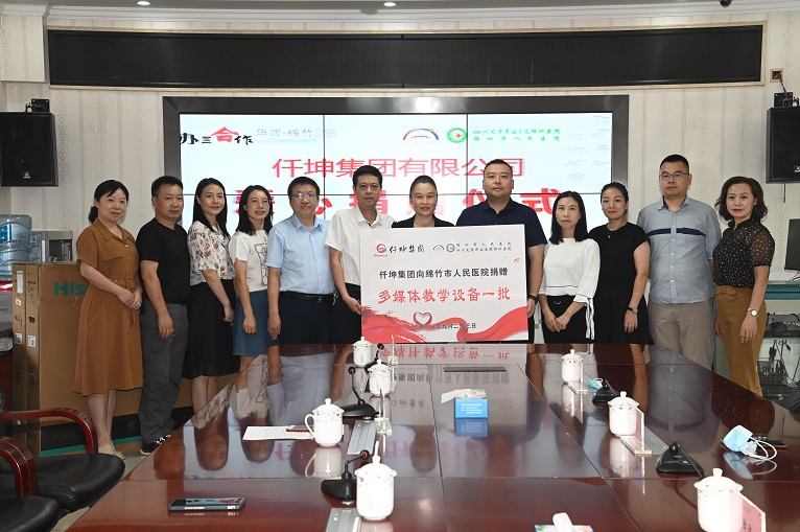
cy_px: 266
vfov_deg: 26.9
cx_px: 400
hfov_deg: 39.6
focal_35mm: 50
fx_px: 1110
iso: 3200
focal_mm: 50
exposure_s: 1/100
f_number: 10
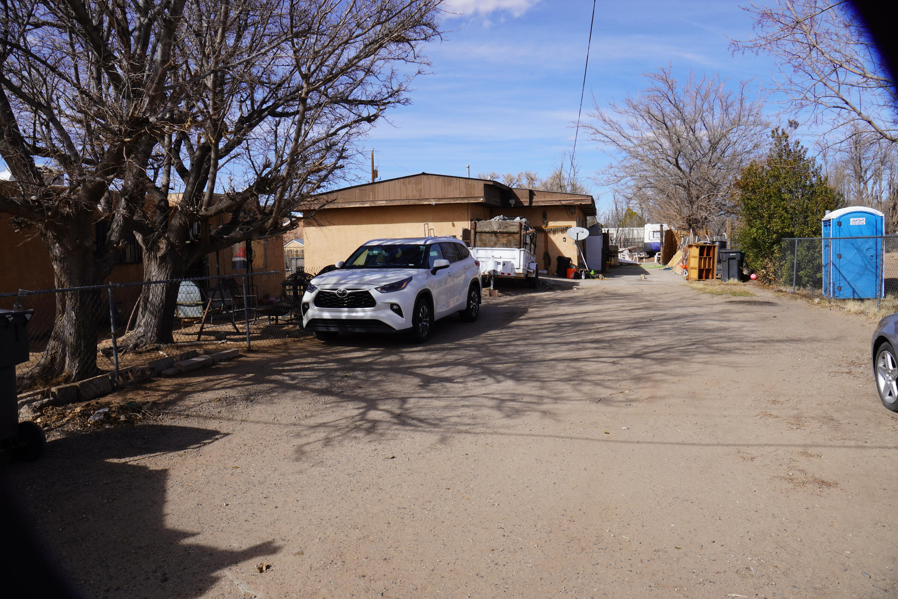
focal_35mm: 26
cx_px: 449
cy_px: 300
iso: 100
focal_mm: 17
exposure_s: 1/200
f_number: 10
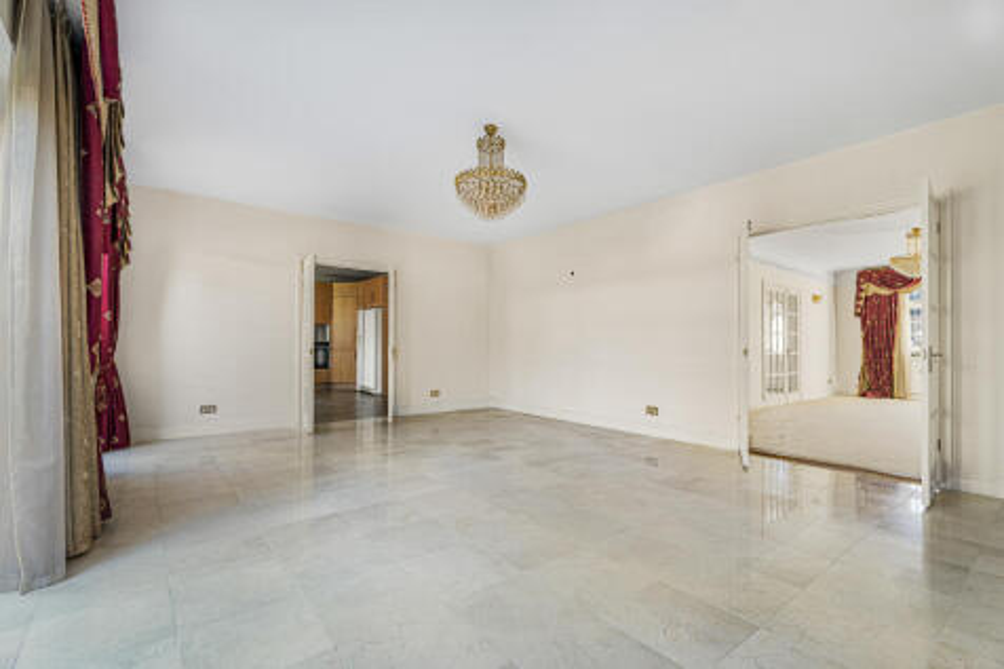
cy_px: 334
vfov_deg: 73.7
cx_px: 502
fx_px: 446
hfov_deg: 96.8
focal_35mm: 16
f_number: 9
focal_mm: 16
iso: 400
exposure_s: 1/2.5
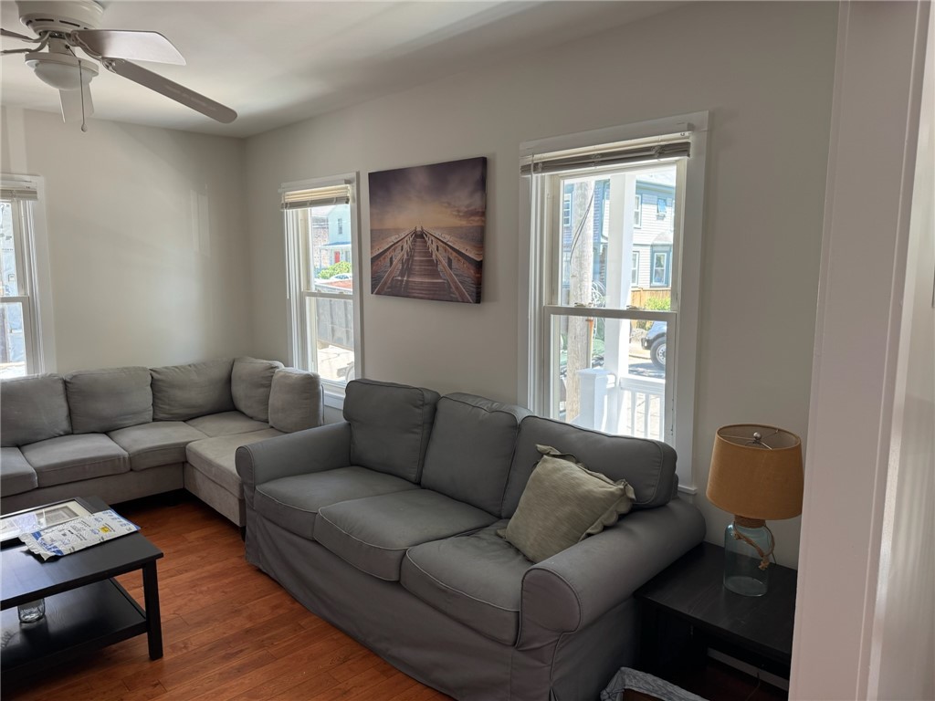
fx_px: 648
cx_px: 468
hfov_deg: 71.6
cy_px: 350
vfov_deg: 56.8
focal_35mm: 24
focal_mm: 6.76
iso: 80
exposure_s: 1/123
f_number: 1.78
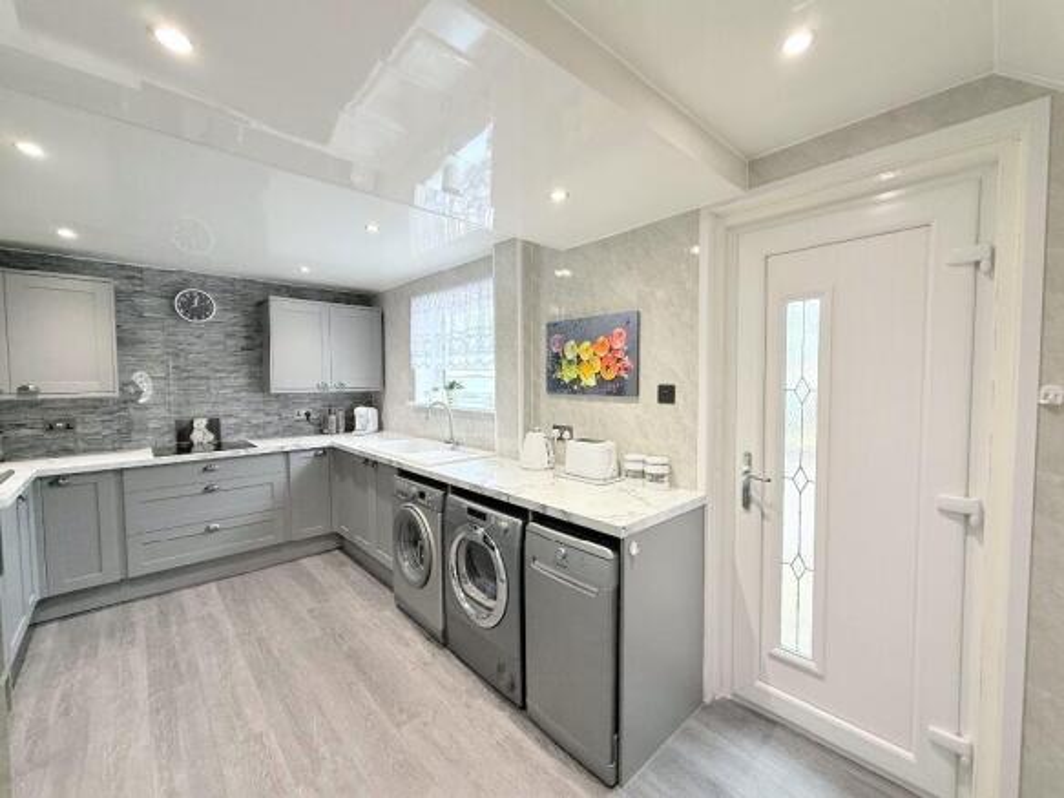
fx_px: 430
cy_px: 399
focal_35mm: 14
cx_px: 532
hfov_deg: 102.1
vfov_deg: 85.7
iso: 200
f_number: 2.2
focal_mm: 2.22
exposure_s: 1/100
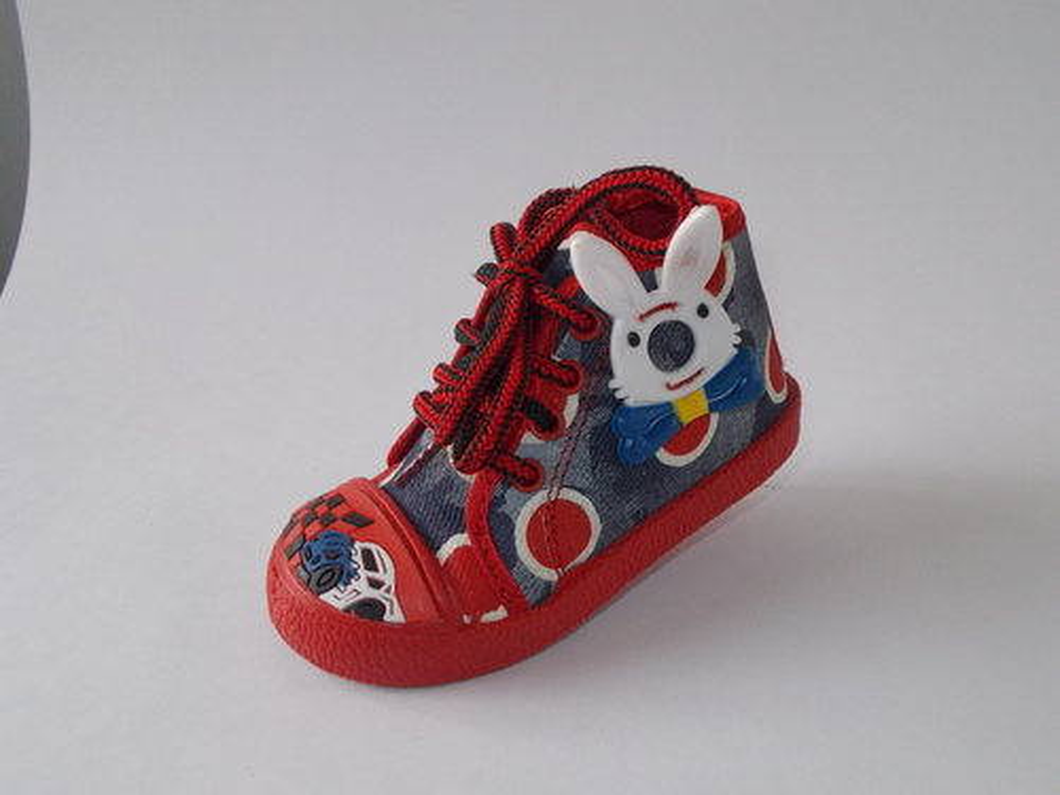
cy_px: 398
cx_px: 530
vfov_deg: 46.8
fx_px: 919
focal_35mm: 30
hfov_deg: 60.0
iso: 200
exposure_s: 1/25
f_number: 3.4
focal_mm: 5.3
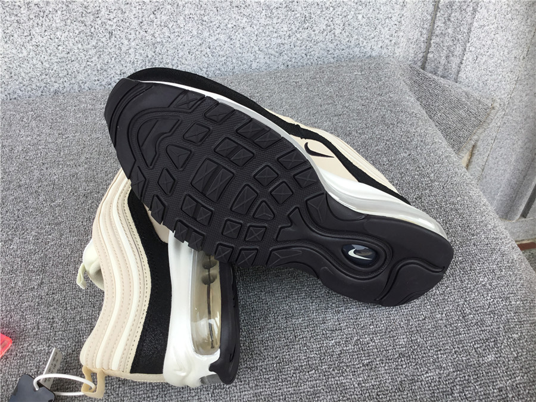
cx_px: 268
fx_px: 480
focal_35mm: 31
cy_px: 201
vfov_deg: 45.4
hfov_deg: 58.4
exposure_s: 1/240
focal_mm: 3.3
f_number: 2.4
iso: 25
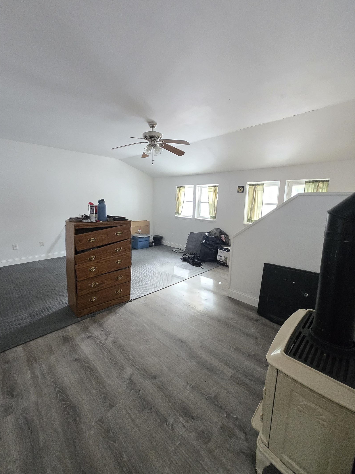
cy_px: 233
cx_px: 164
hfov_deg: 85.5
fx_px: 191
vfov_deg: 102.0
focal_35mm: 14
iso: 640
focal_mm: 1.7
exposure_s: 1/60
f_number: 2.2
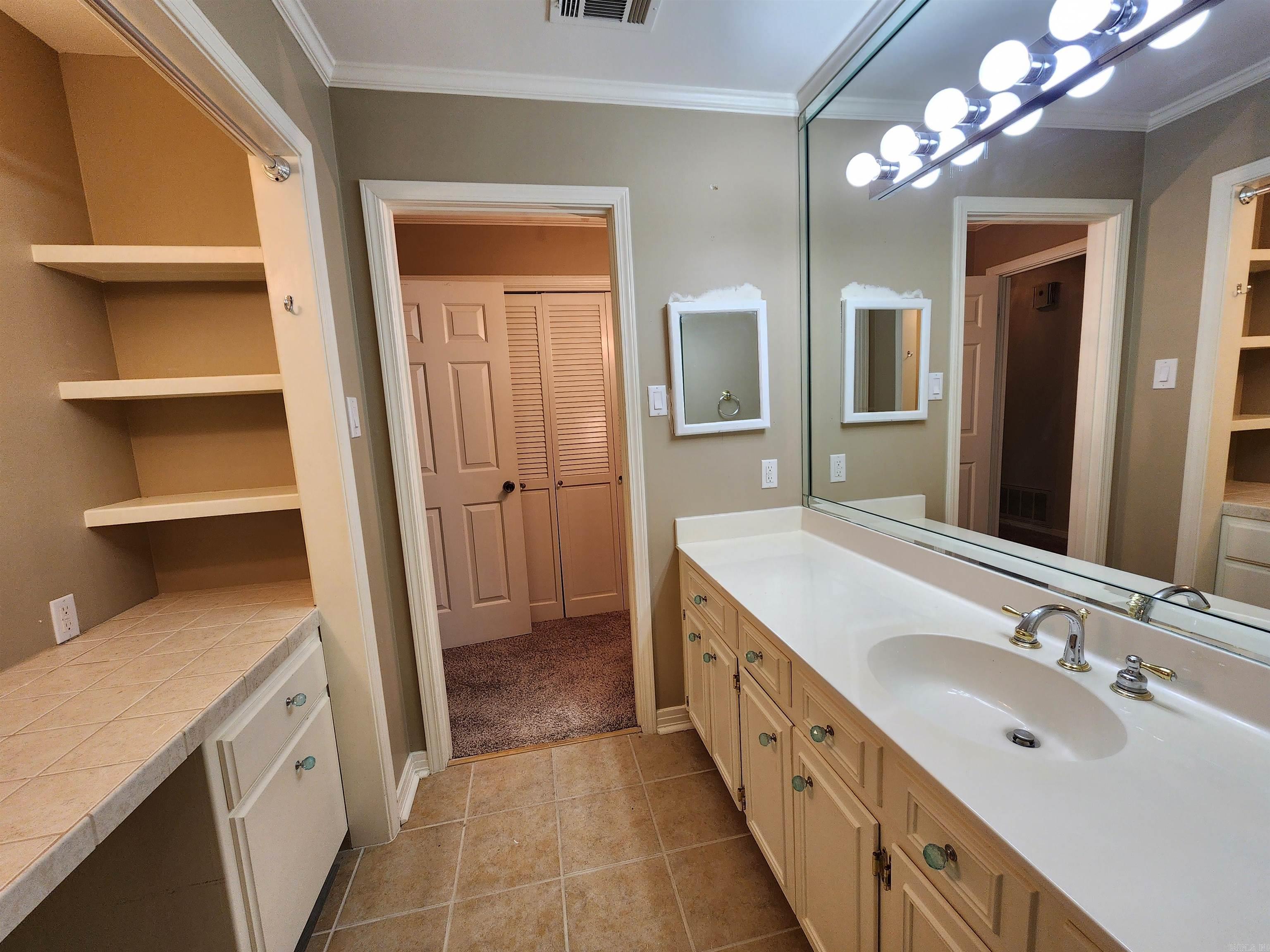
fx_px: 477
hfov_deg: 106.2
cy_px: 476
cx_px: 635
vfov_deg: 89.9
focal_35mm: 13
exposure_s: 1/60
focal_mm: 2.2
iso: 125
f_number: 2.2
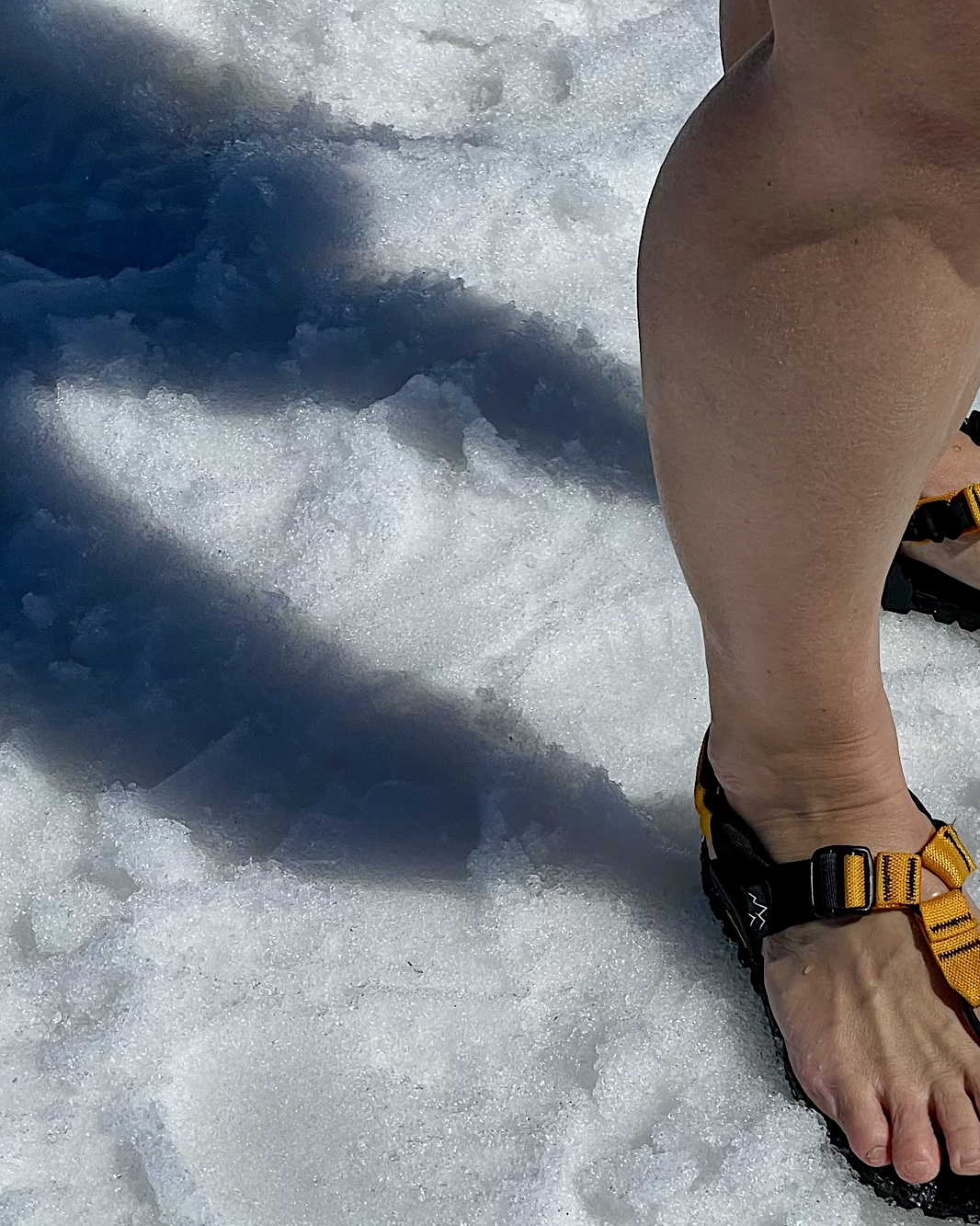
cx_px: 912
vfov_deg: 24.4
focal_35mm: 78
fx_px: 2829
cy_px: 701
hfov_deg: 19.2
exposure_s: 1/11905
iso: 32
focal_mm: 6
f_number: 2
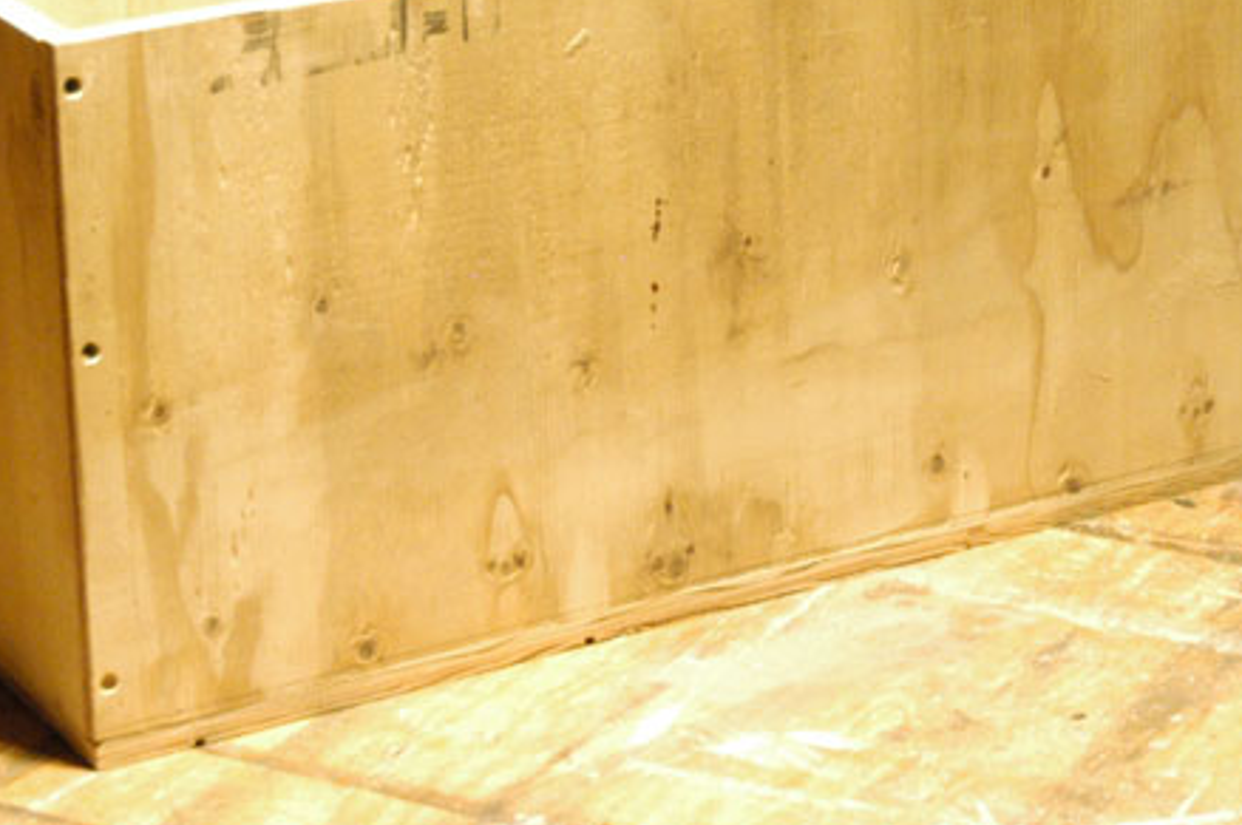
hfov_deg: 16.0
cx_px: 944
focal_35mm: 127
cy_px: 94
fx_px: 4389
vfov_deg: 10.7
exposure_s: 1/80
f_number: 4
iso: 1600
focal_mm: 31
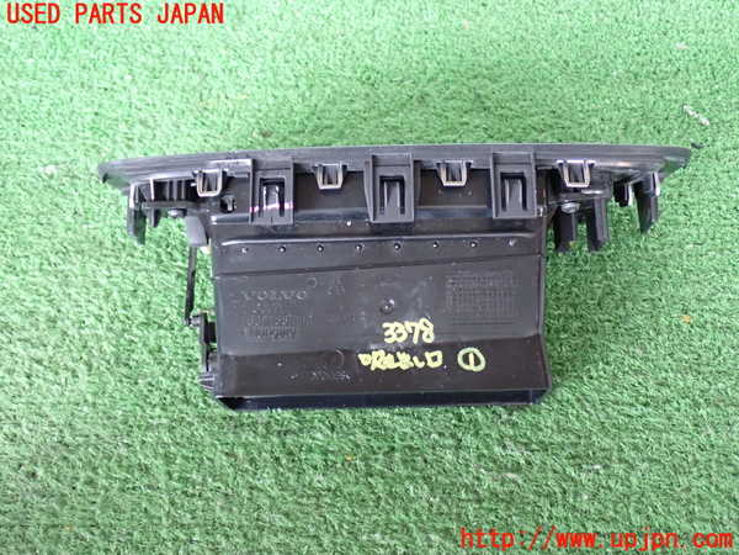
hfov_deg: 45.8
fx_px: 875
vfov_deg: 35.1
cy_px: 278
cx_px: 370
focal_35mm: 41
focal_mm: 7.31
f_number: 2.8
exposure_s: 1/30
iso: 800
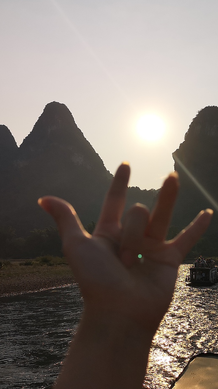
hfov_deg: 29.5
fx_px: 411
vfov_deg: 50.5
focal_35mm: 40
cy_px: 194
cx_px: 148
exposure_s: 1/6803
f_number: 1.8
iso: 50
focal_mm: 3.95
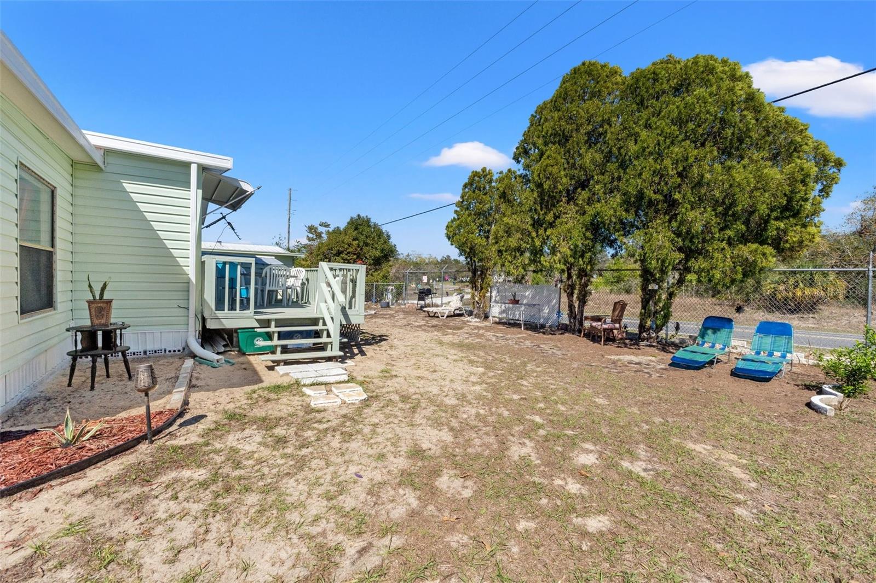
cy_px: 292
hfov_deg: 100.4
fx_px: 365
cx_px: 438
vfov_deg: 77.3
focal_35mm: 15
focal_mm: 10
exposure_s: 1/1600
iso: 400
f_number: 7.1
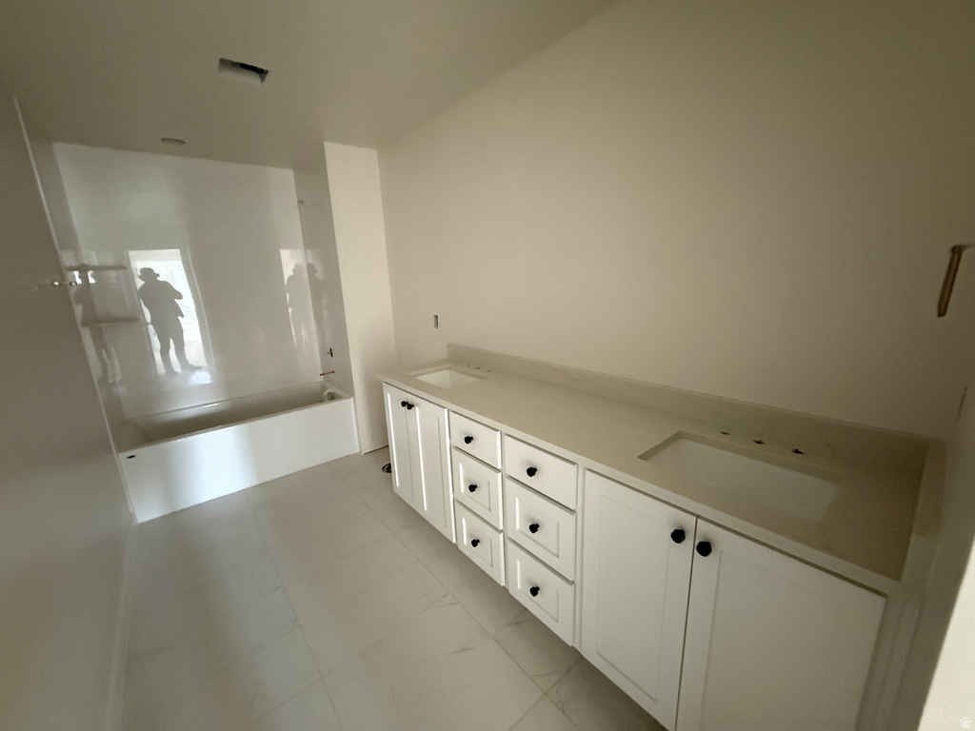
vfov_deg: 85.7
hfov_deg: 102.1
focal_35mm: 14
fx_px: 394
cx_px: 488
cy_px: 366
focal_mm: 2.22
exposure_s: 1/60
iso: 1250
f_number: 2.2
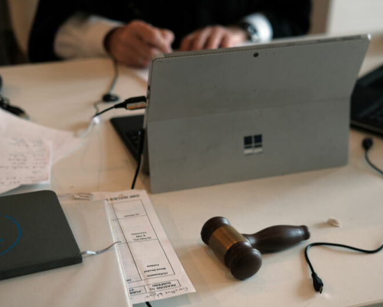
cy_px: 154
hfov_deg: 31.4
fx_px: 680
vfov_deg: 25.4
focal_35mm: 60
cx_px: 200
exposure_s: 1/52
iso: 160
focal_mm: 35
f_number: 2.8
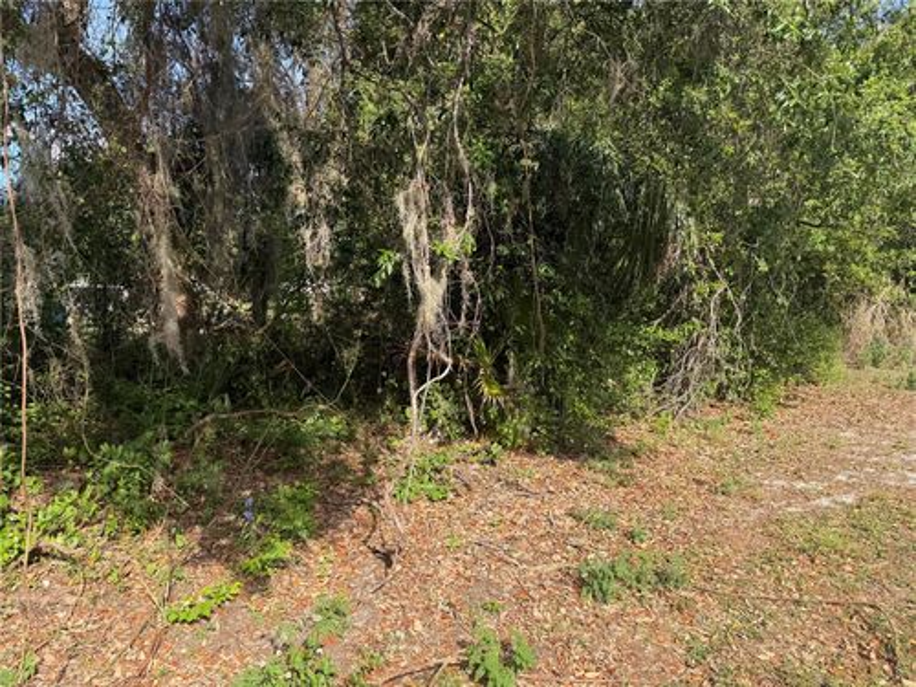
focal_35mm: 24
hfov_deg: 71.6
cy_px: 344
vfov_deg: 56.8
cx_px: 458
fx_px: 635
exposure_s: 1/1812
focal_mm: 6.76
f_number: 1.78
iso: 80
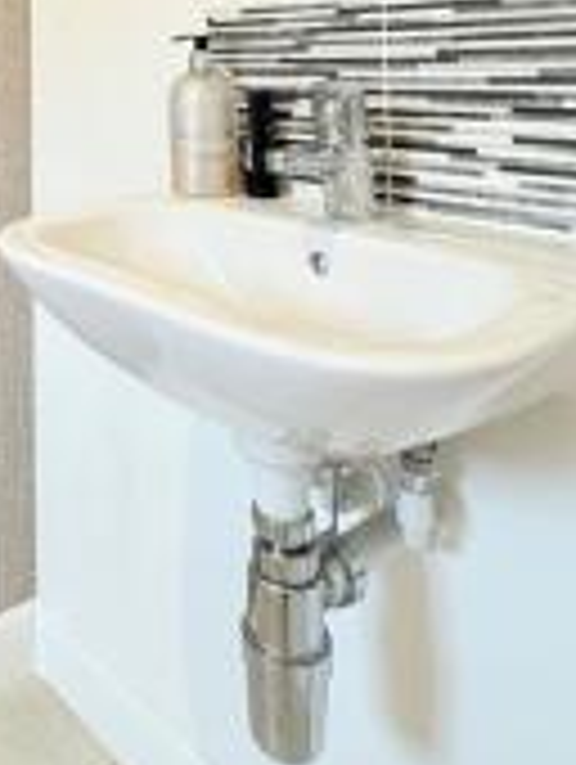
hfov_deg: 36.5
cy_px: 43
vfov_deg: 45.3
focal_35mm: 36
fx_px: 797
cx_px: 27
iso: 200
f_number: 2.2
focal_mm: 2.22
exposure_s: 1/50
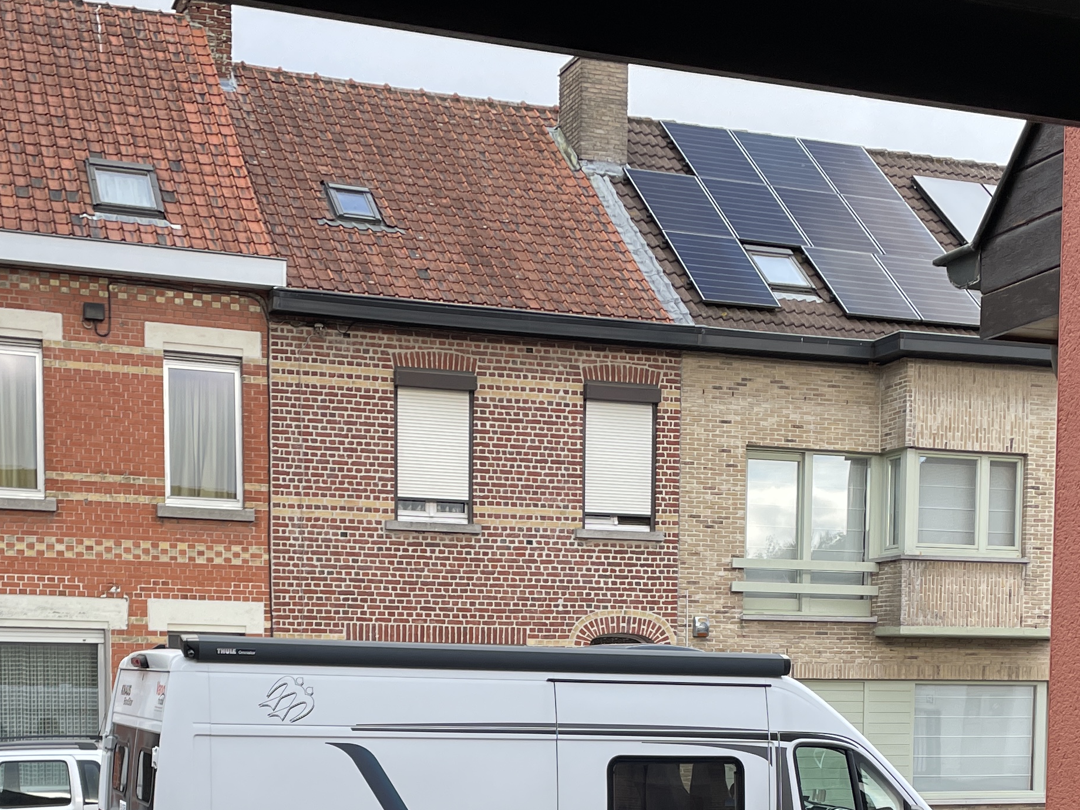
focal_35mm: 57
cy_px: 846
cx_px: 505
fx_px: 1778
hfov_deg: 33.8
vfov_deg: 24.3
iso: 32
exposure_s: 1/636
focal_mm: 4.2
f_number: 1.6
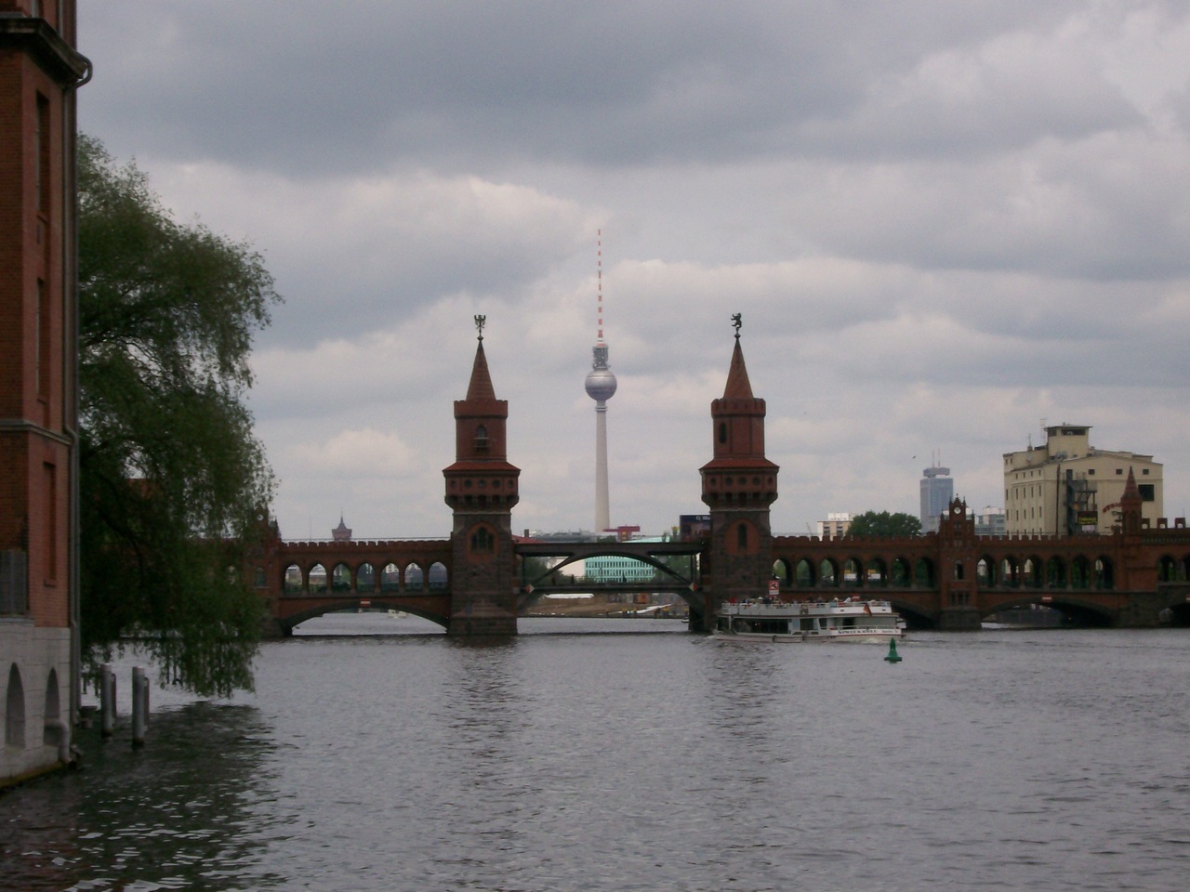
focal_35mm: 108
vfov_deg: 13.7
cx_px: 595
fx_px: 3713
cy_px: 446
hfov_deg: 18.2
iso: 80
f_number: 8.5
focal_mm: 18
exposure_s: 1/337
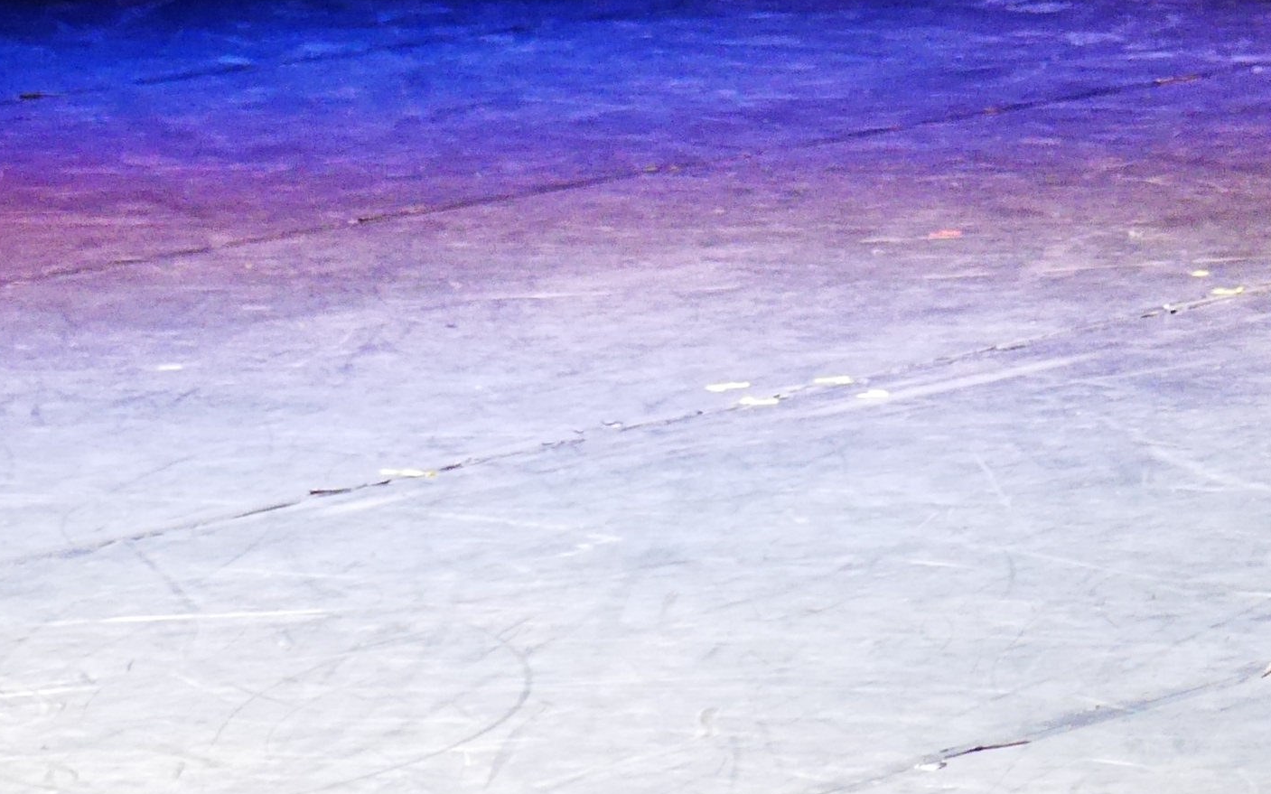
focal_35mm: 270
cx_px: 1342
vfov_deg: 4.8
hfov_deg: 7.7
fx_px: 9351
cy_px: -405
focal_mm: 39
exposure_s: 1/40
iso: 3200
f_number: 2.8
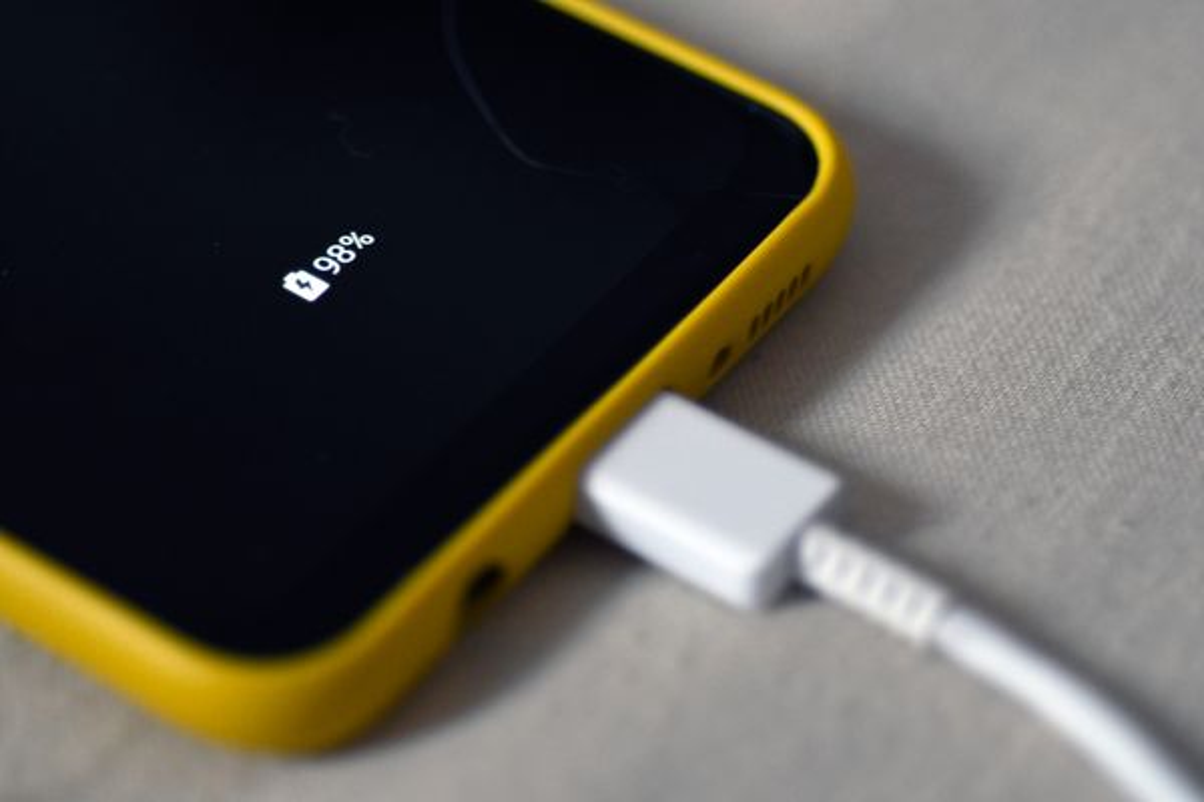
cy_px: 401
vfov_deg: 15.2
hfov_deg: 22.6
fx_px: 3010
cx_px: 602
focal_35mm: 90
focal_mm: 60
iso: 2000
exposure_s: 1/40
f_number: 3.2
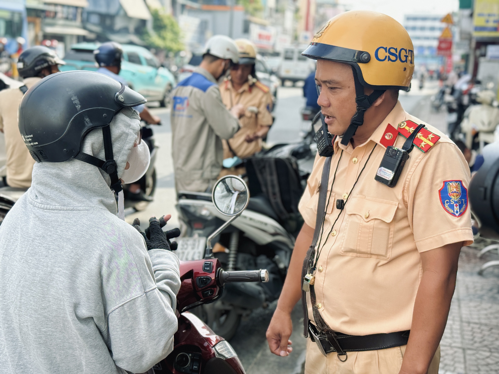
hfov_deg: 39.7
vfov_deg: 30.3
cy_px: 187
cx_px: 250
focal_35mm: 48
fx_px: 692
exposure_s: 1/1429
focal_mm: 6.76
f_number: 1.78
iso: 100
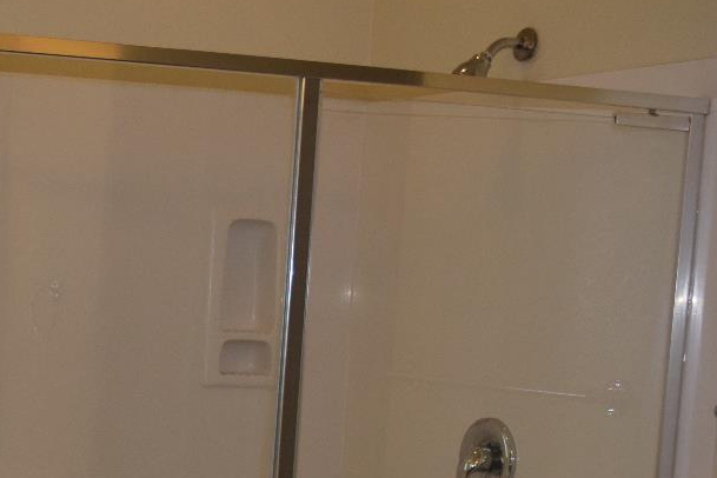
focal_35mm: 96
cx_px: -142
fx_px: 1912
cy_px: 573
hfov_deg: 19.9
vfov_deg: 13.8
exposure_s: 1/125
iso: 800
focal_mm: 26
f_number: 5.6
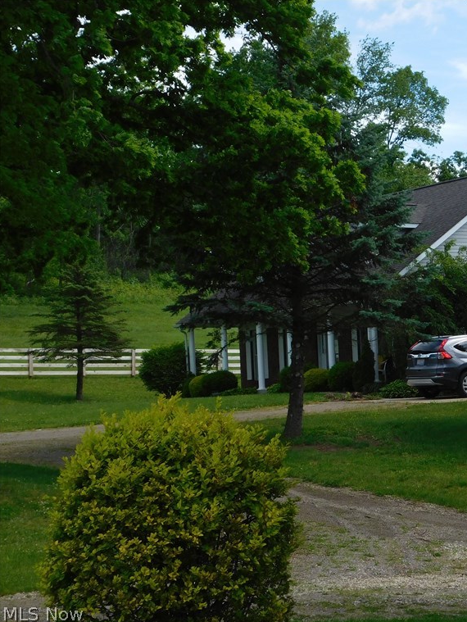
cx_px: 418
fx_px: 1600
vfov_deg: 22.0
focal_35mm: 89
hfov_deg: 16.4
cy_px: 313
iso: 125
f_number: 4.2
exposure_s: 1/640
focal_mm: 11.7
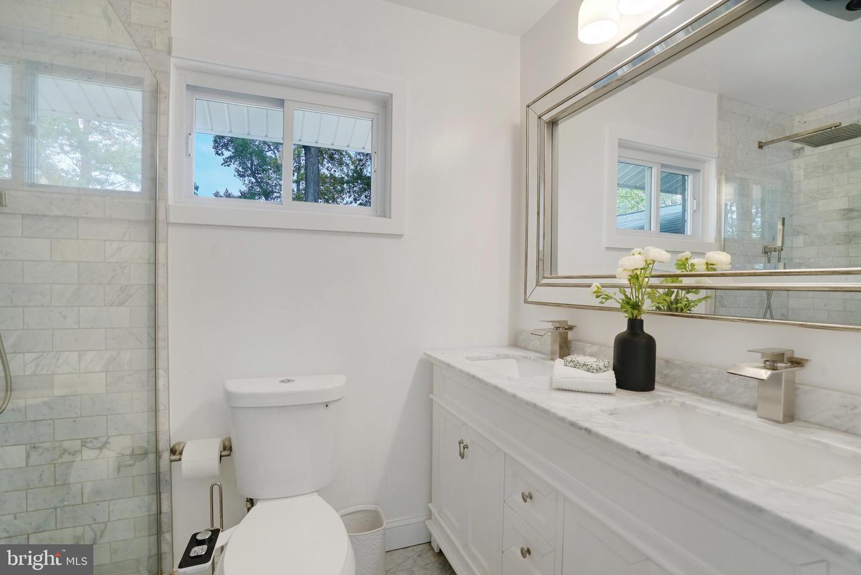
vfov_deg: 73.8
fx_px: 383
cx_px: 430
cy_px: 288
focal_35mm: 16
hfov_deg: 96.7
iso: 1250
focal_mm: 16
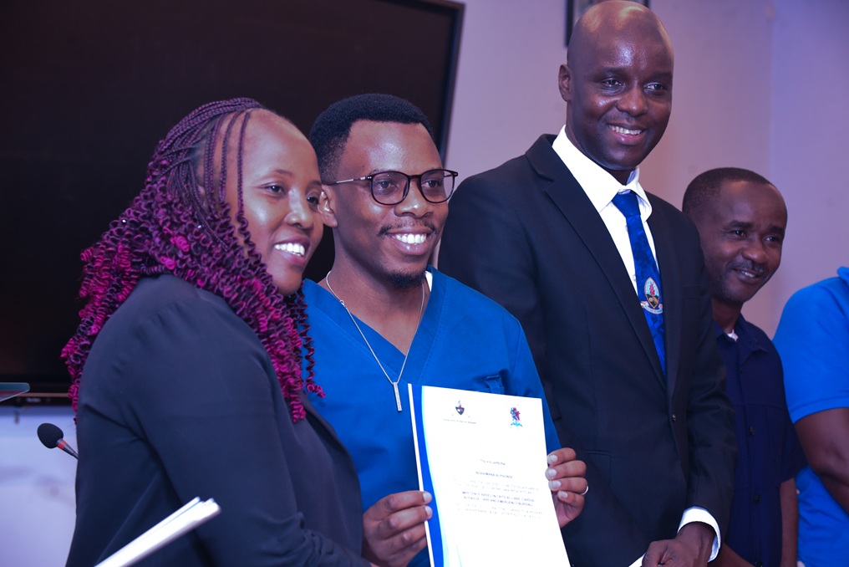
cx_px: 424
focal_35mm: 90
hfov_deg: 22.6
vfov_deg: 15.2
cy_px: 284
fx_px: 2123
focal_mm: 90
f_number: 8
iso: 4000
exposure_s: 1/160
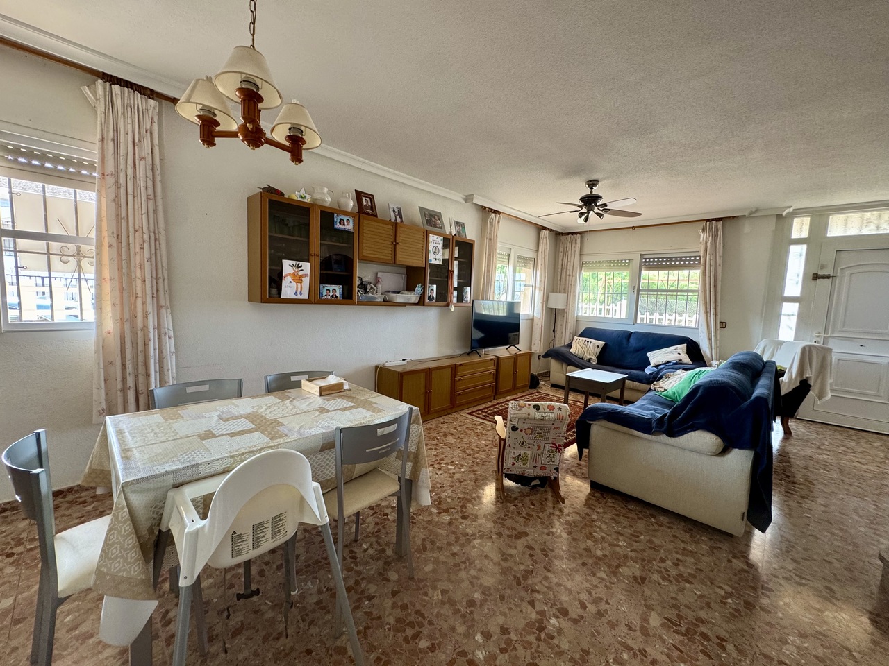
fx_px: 360
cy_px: 333
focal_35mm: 14
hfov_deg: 102.1
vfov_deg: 85.7
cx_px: 444
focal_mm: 2.22
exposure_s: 1/50
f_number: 2.2
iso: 200
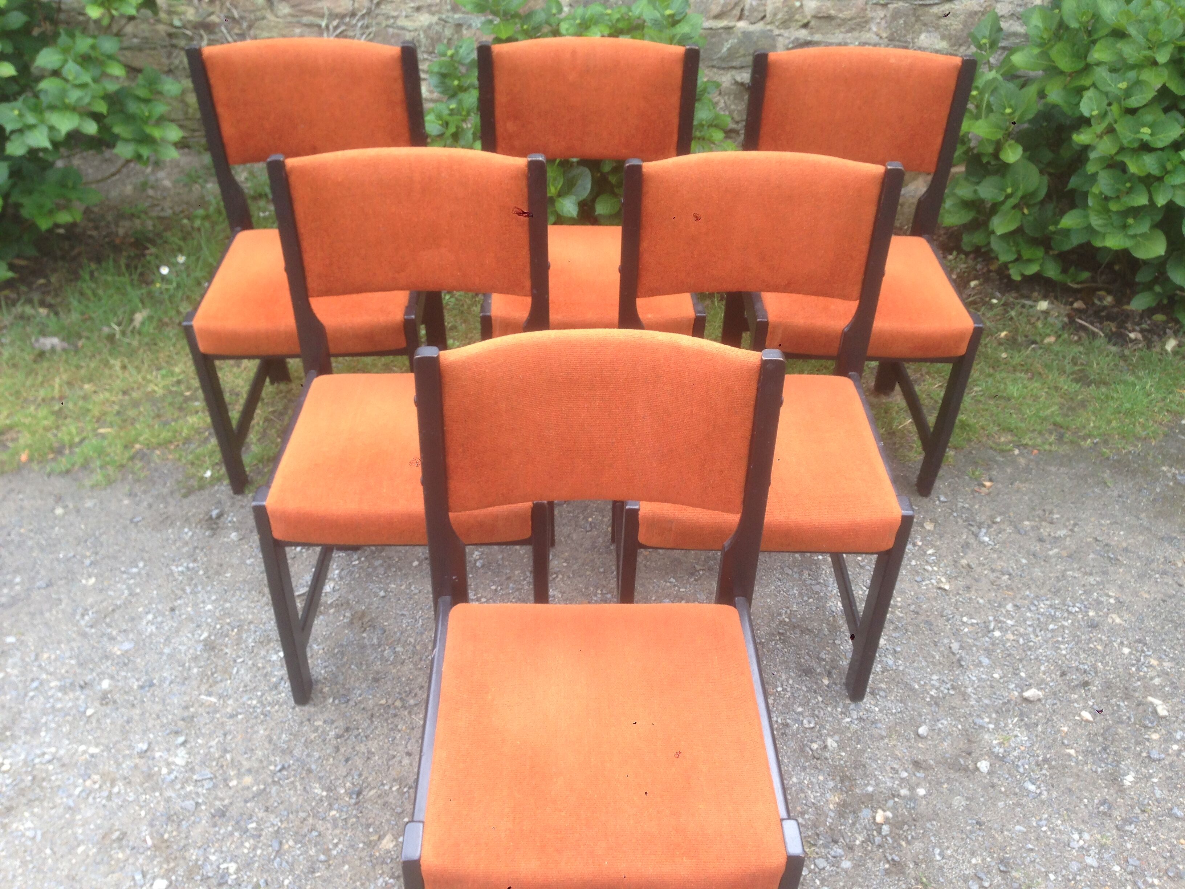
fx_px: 1130
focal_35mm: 33
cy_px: 444
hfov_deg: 55.4
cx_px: 592
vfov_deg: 42.9
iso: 50
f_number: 2.4
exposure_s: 1/120
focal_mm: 4.12
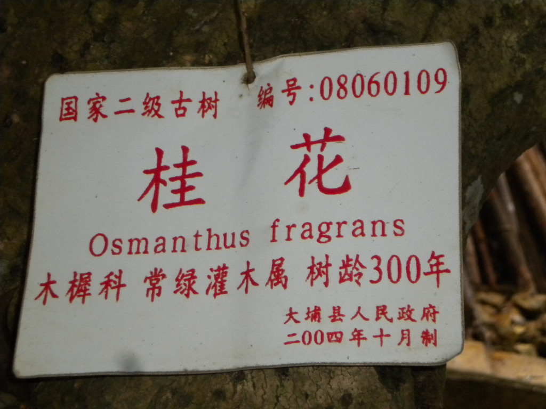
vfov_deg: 14.1
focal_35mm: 105
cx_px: 273
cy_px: 204
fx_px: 1656
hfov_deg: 18.7
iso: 400
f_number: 5.9
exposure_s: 1/60
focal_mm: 18.9
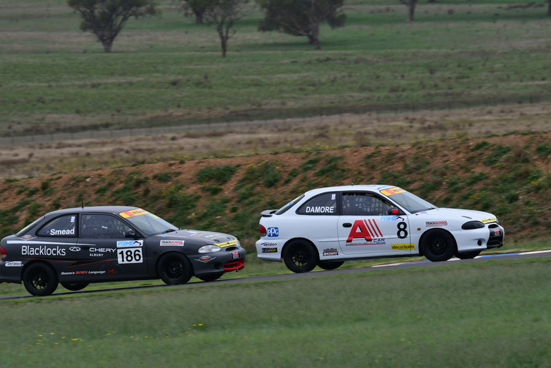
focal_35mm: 660
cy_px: 184
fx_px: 10105
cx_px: 276
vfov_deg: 2.1
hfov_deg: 3.1
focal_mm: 440
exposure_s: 1/640
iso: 640
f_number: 13
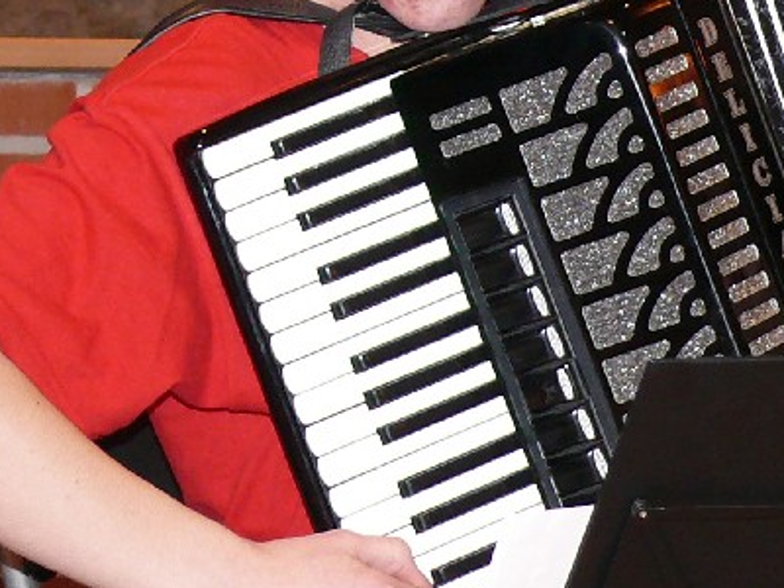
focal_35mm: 256
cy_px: 114
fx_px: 5798
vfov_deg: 5.8
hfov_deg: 7.7
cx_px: 431
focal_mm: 15.3
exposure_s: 1/30
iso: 200
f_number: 3.2
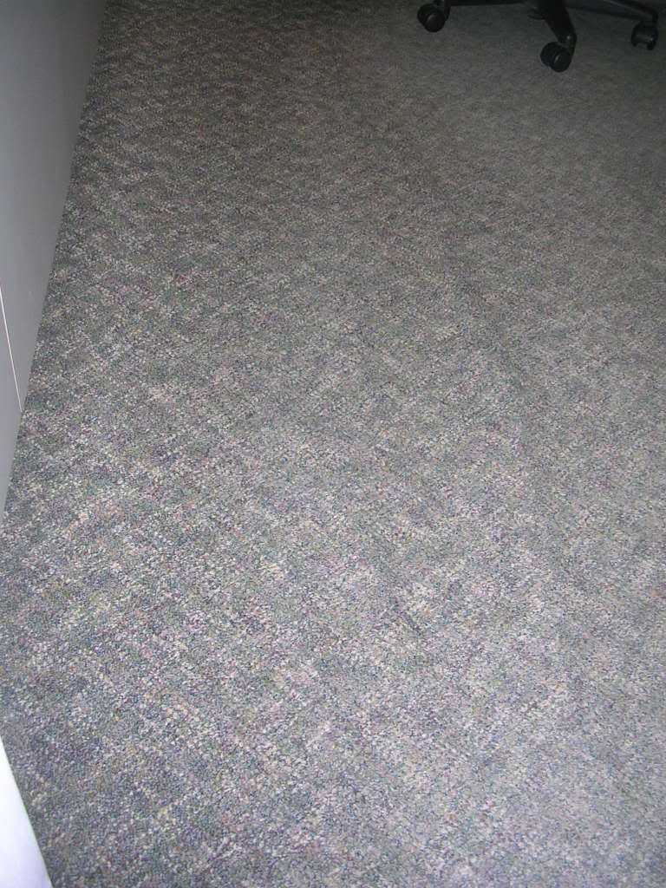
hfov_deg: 37.7
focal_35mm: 38
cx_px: 333
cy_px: 444
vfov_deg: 49.0
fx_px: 975
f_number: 2.8
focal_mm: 5.8
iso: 61
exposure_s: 1/60.1
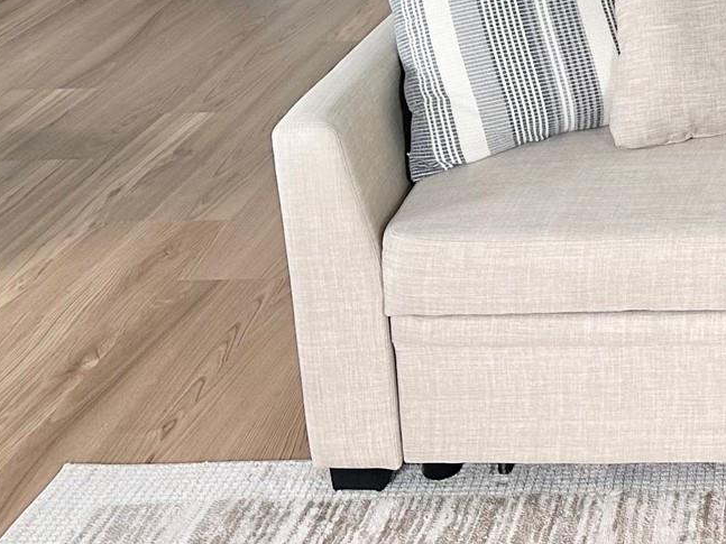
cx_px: 864
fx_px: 1594
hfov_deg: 23.5
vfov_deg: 18.3
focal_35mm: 76
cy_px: -119
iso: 125
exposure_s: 1/121
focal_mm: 6.86
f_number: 1.78
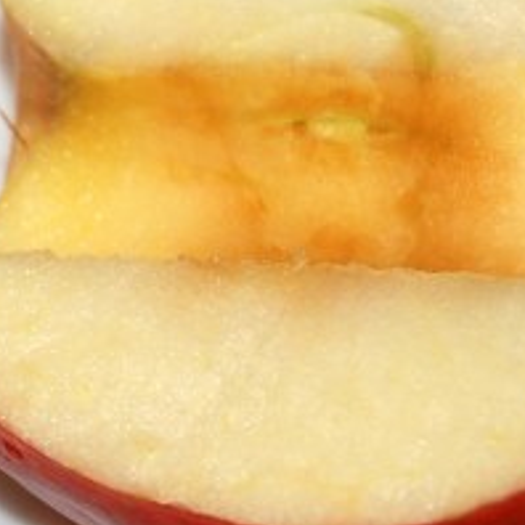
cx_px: -162
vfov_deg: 4.5
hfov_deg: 4.5
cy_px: 236
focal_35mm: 387
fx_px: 6636
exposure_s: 1/60
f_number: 5.6
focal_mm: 75
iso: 200
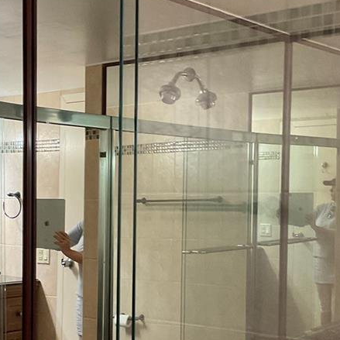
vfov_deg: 24.5
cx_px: 128
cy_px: 243
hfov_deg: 24.6
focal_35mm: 70
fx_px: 778
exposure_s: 1/60
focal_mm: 3
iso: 200
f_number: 1.8
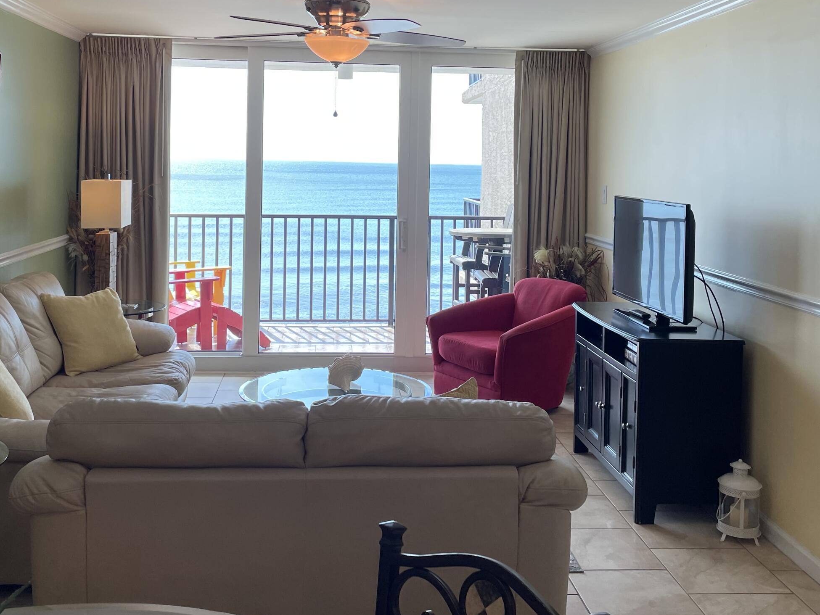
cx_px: 388
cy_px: 172
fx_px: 948
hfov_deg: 46.8
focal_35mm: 40
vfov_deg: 35.4
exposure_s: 1/134
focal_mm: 4.2
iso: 32
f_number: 1.6
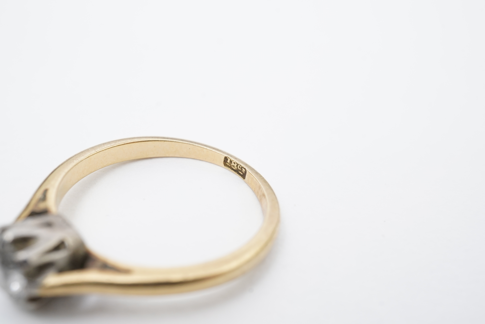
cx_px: 242
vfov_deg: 29.9
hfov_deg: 43.6
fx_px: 606
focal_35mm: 45
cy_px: 162
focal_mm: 30
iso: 800
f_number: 20
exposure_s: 1/125
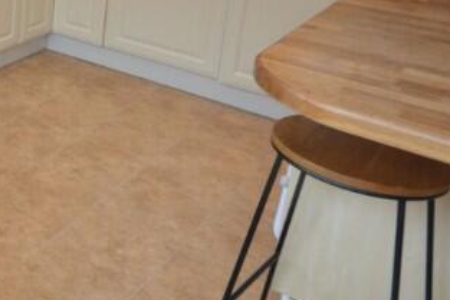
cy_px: -29
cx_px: -145
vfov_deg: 25.6
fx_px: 613
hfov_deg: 30.8
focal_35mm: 49
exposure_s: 1/40
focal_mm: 10
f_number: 8
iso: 400
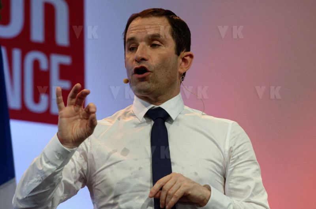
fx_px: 2628
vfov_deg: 4.6
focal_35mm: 300
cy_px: 104
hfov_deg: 6.9
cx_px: 158
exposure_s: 1/500
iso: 1000
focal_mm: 200
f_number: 4.5
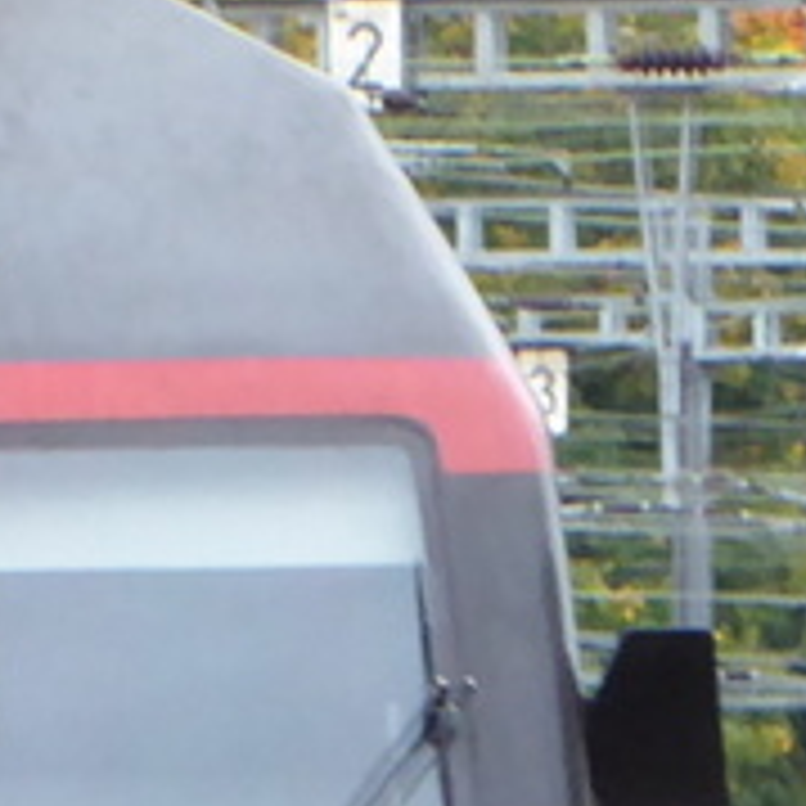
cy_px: 973
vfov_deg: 0.8
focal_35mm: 2212
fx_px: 58270
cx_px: -86
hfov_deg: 0.8
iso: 400
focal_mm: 66.8
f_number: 6
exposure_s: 1/40
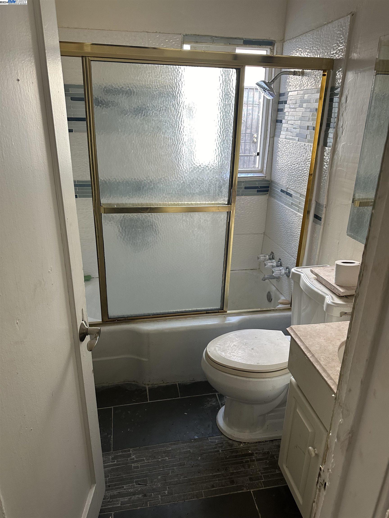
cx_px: 194
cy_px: 259
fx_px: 360
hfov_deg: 56.8
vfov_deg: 71.6
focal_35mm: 24
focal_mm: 6.86
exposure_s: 1/93
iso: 250
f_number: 1.78
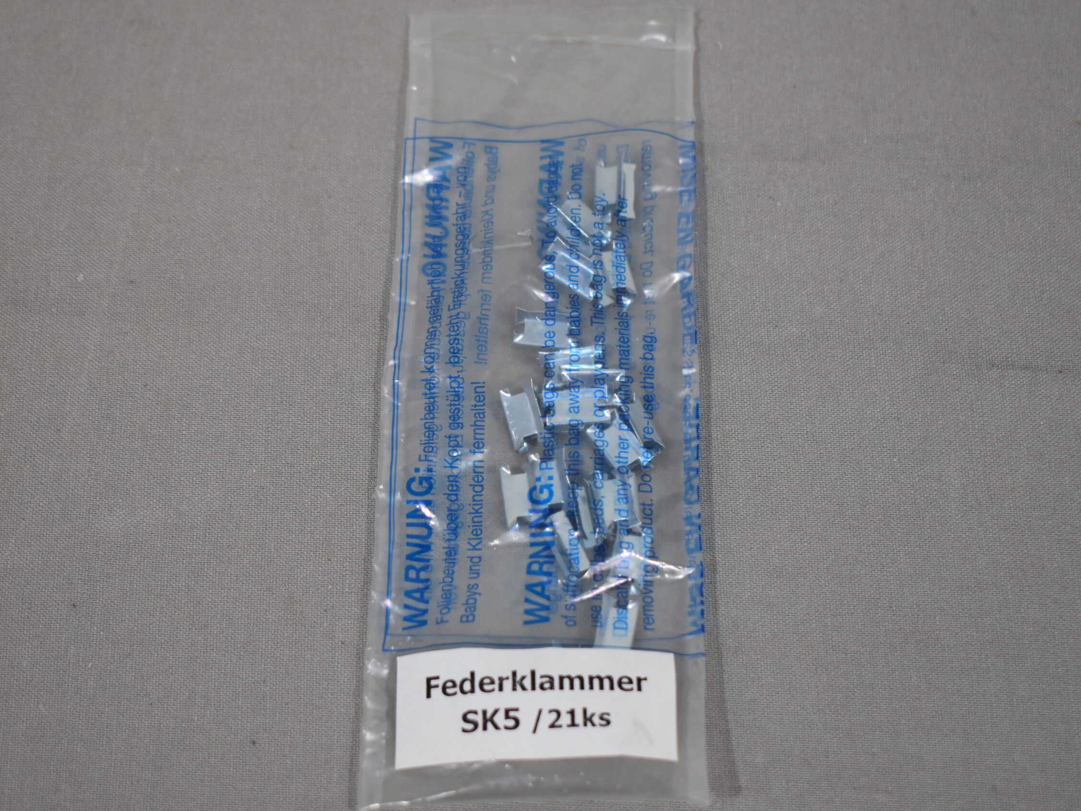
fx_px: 2155
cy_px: 404
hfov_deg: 28.2
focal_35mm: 69
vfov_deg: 21.3
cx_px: 522
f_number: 5
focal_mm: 42
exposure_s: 1/250
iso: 800
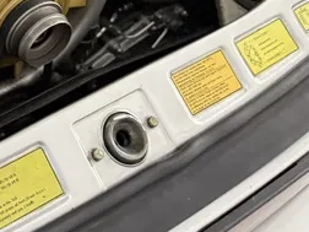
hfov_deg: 23.2
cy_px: -69
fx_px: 652
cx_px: -108
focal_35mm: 73
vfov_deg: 18.7
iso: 800
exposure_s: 1/33
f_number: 1.78
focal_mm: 6.76
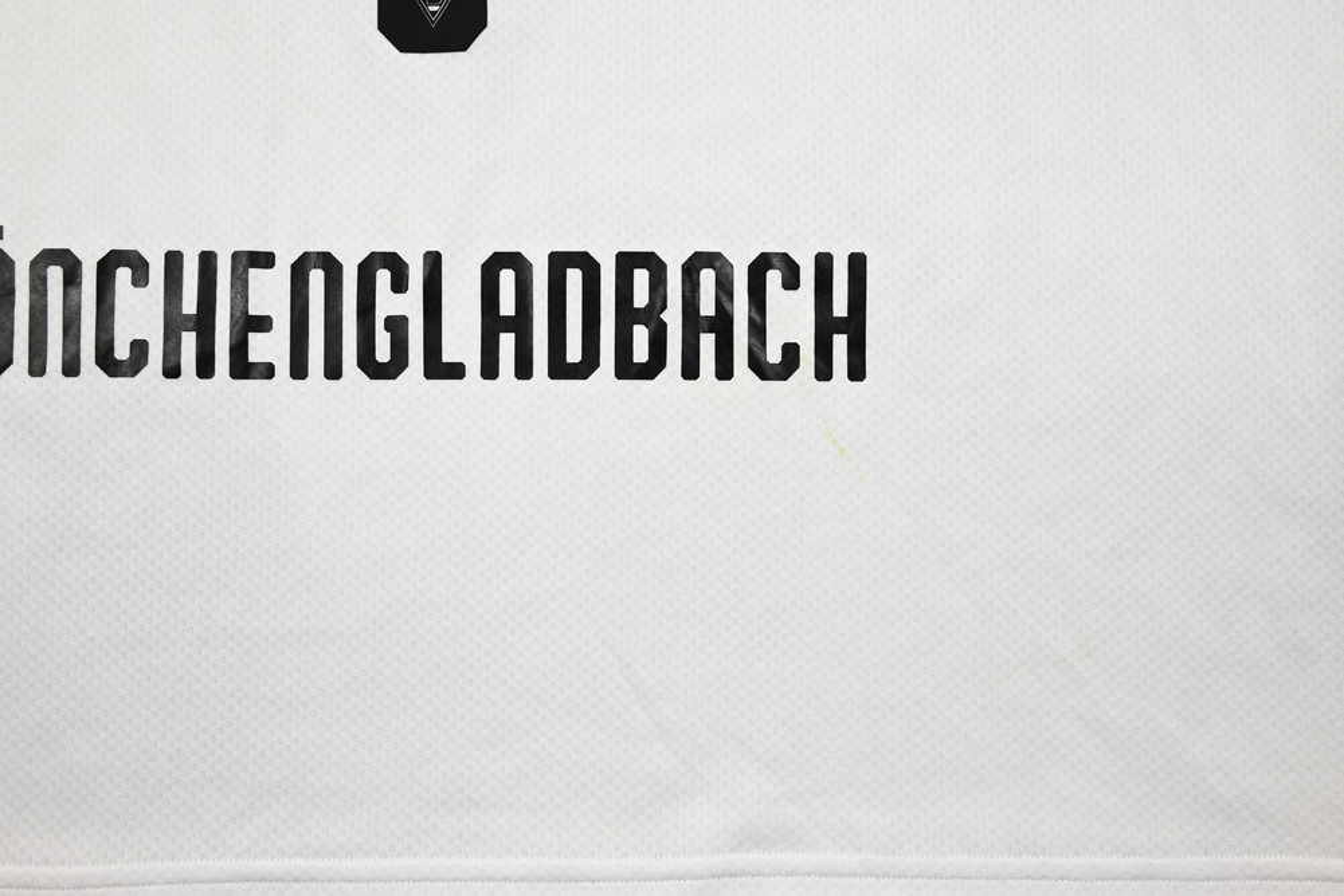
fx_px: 1270
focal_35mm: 34
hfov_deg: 55.8
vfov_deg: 38.9
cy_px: 448
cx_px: 672
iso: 200
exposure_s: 1/125
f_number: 5
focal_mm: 34
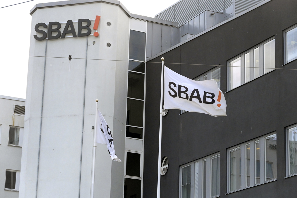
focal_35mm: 98
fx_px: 808
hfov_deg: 20.8
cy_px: 99
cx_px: 148
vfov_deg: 13.9
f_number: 8
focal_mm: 98
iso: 3200
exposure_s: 1/5000
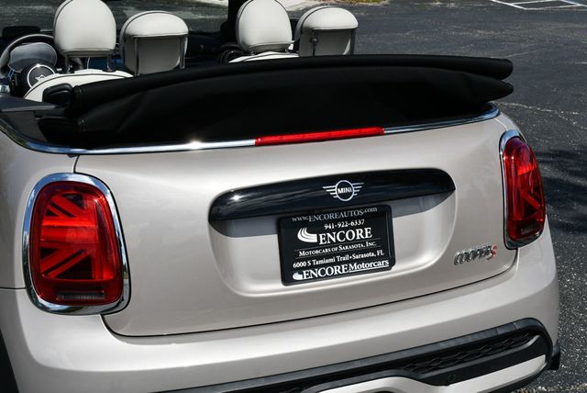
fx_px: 979
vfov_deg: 22.7
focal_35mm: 60
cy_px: 196
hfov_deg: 33.4
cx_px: 294
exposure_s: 1/320
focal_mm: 30
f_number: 9
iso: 100
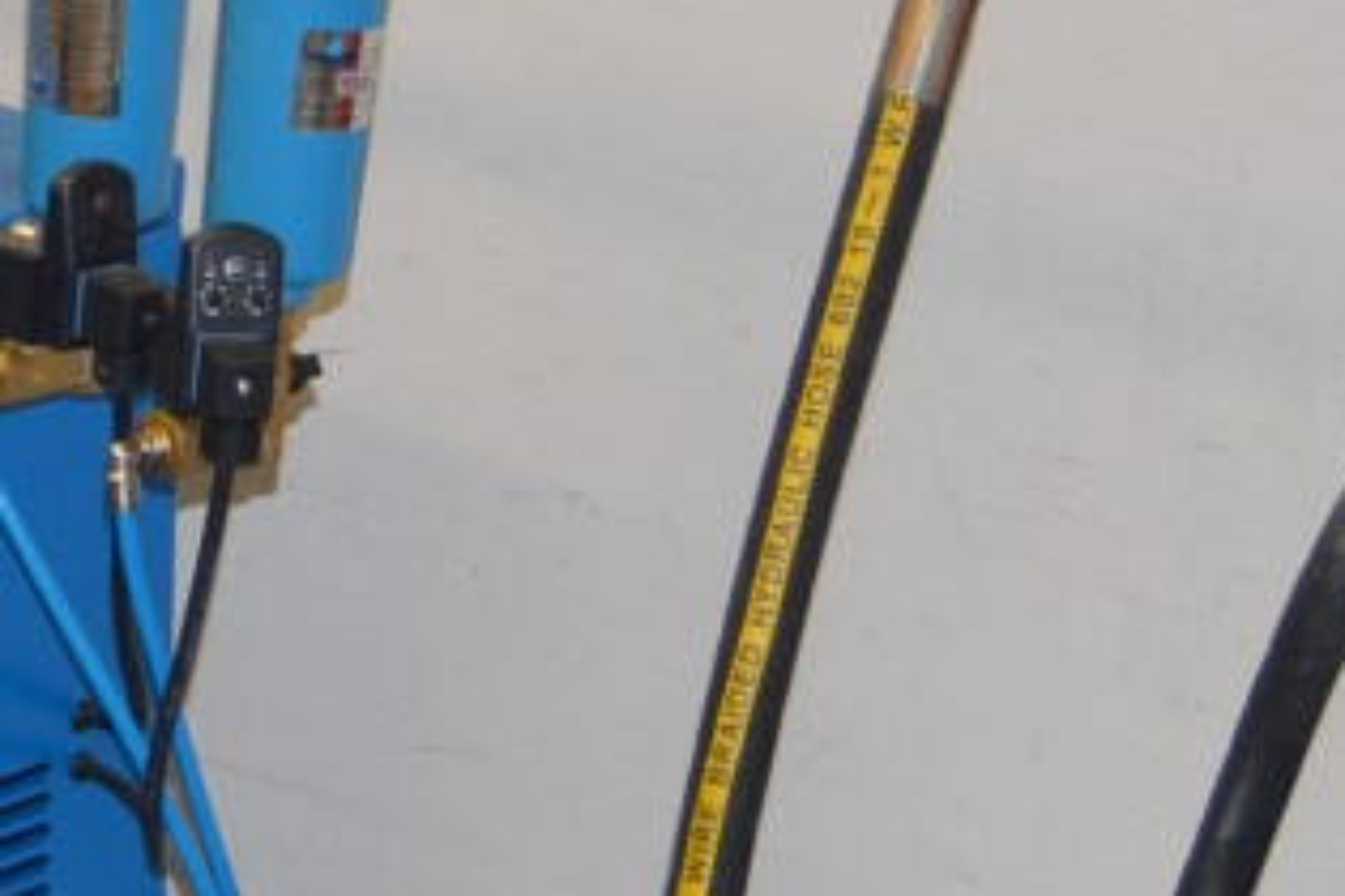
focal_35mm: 170
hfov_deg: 11.4
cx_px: -905
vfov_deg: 8.1
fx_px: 6351
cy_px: 371
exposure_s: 1/60
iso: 450
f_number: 3.5
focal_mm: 22
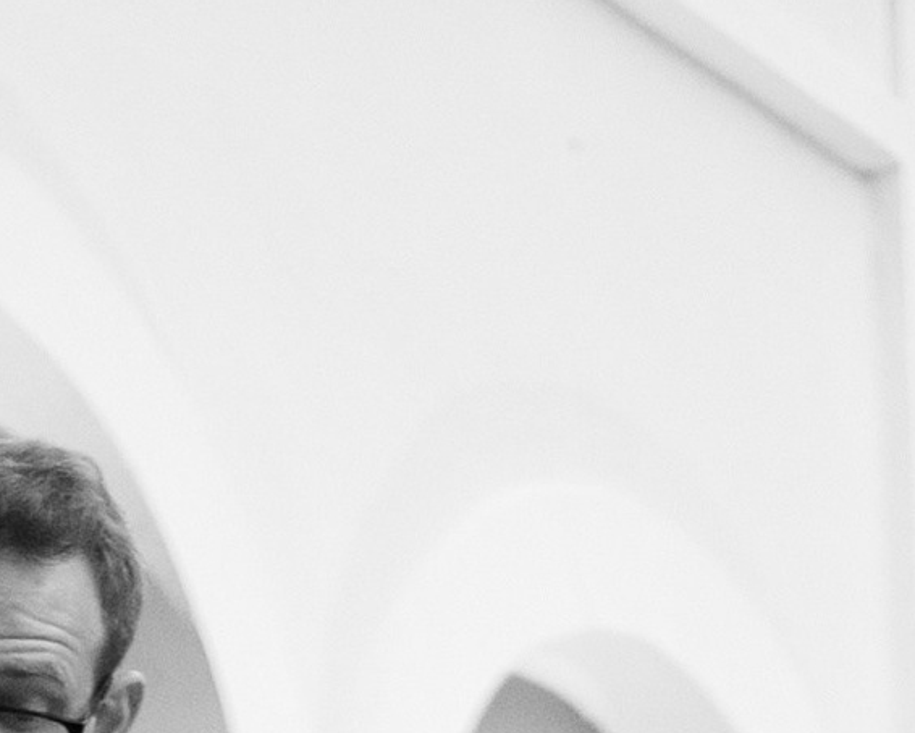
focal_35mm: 223
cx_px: 480
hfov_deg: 8.7
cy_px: 2730
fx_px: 6040
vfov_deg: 6.0
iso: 800
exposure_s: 1/250
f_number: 1.4
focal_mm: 35
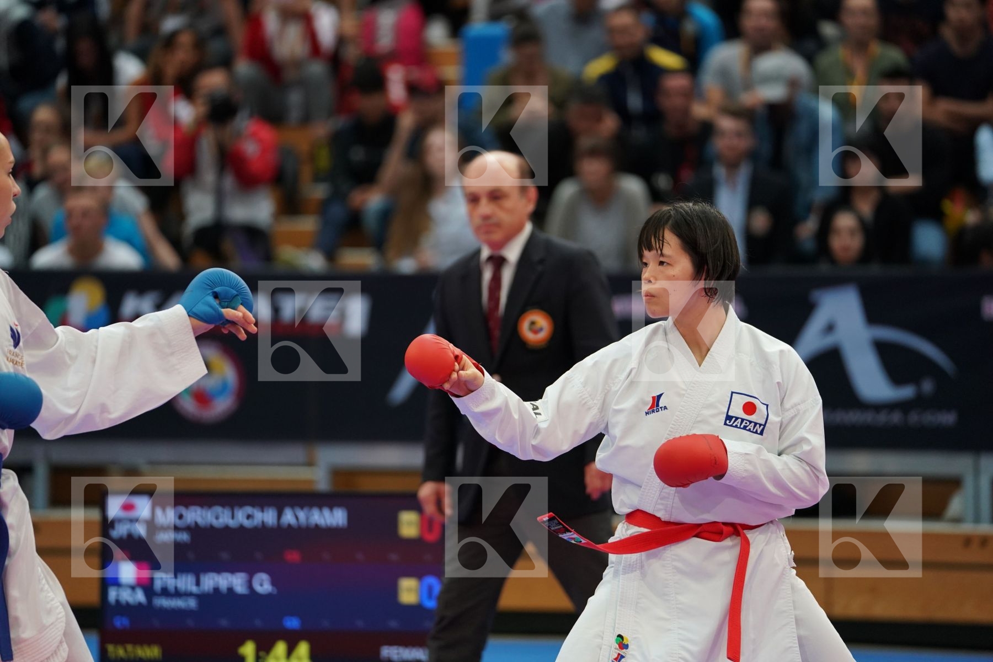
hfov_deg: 11.1
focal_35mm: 186
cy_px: 331
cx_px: 496
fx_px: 5130
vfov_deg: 7.4
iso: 2000
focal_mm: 186
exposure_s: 1/1000
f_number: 2.8
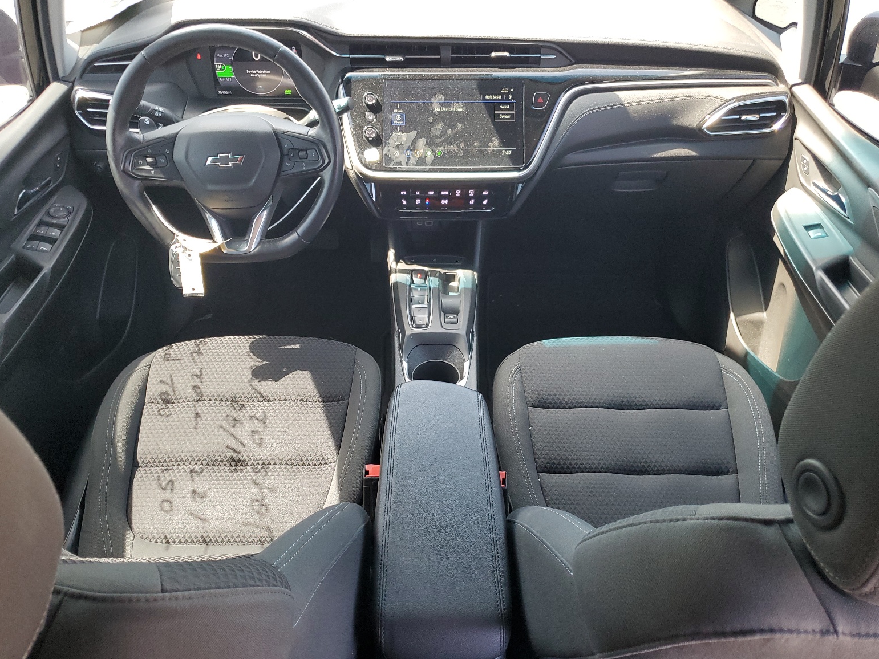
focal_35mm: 27
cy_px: 336
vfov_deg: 51.4
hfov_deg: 65.3
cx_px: 445
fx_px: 686
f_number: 1.5
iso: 94
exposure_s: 1/120
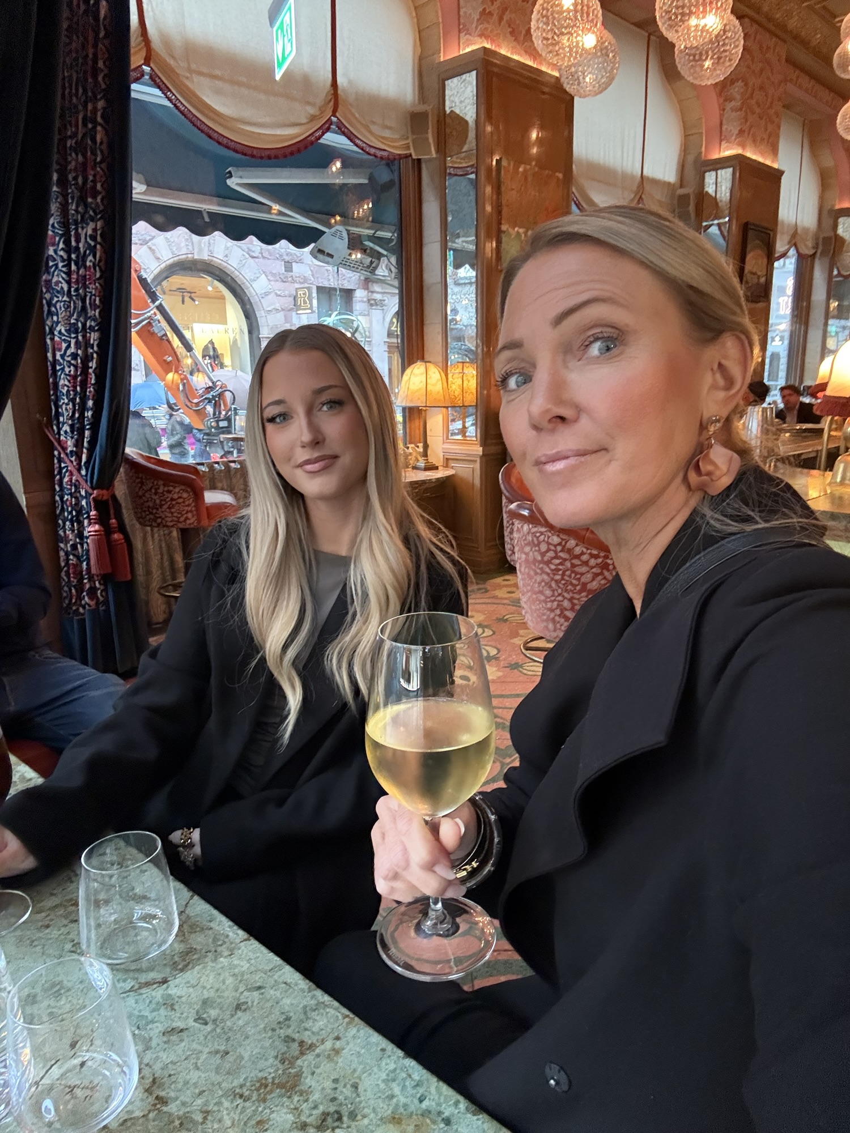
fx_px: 753
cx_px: 425
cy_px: 566
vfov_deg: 73.9
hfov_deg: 58.9
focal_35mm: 23
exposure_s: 1/29
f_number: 1.9
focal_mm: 2.69
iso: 400
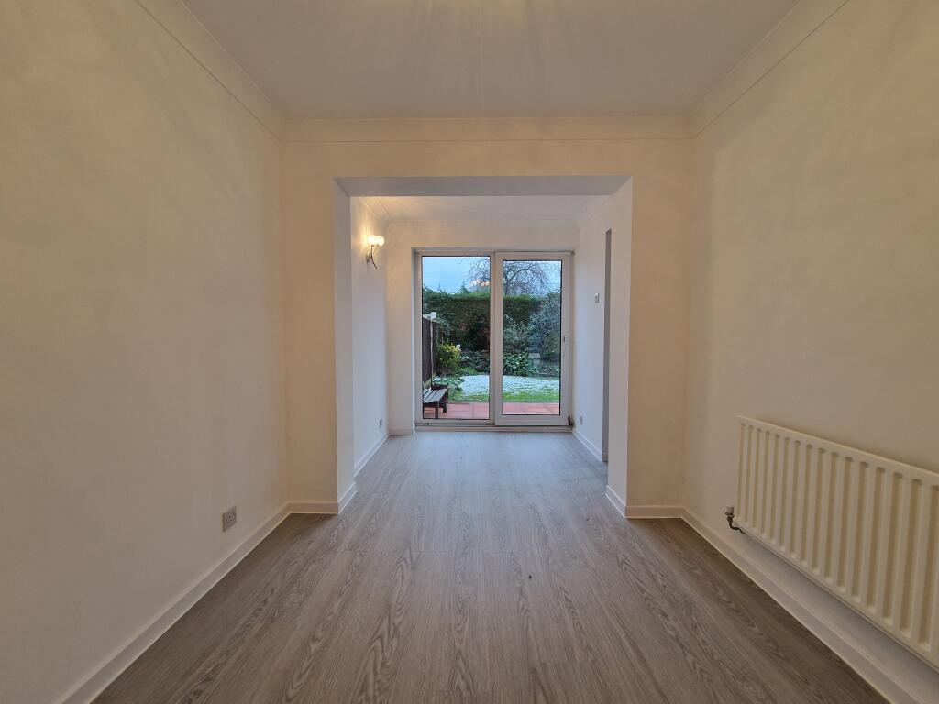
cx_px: 470
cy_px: 352
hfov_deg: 106.2
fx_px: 353
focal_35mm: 13
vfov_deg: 89.9
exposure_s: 1/50
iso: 160
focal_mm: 2.2
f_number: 2.2
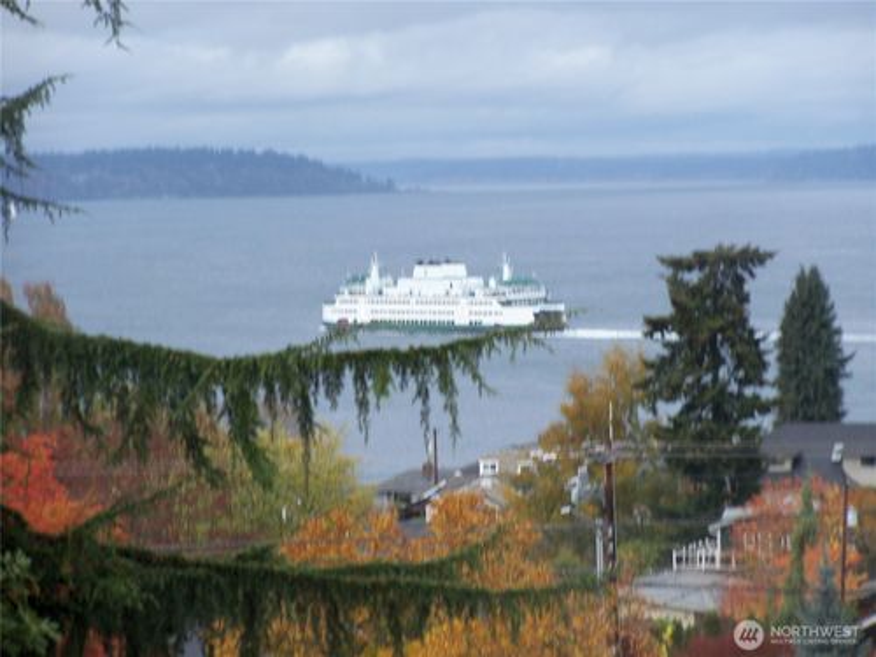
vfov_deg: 8.6
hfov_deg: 11.4
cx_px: 438
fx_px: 4378
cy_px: 328
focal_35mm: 173
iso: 80
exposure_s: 1/125
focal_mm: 30.5
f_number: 4.3
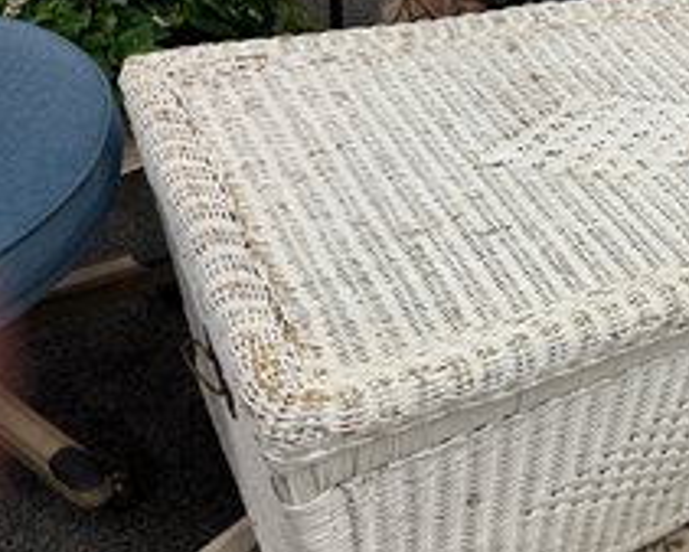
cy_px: 292
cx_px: 553
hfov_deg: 45.4
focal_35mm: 38
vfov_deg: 39.2
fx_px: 775
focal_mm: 6.86
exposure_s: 1/120
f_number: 1.78
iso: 160
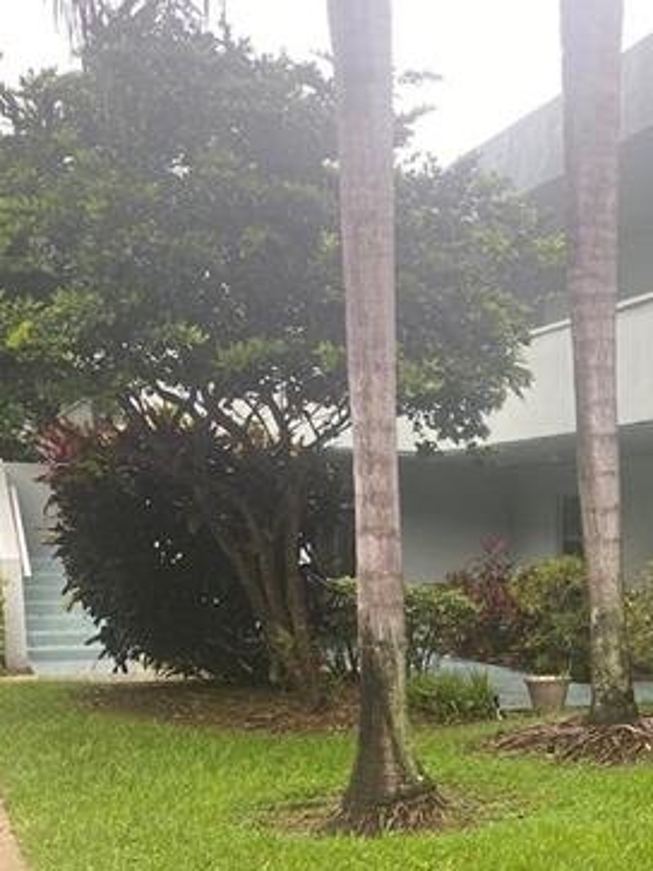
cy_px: 763
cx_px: 672
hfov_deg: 25.1
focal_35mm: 55
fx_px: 1384
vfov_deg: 33.3
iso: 64
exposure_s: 1/121
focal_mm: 4.25
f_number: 1.8
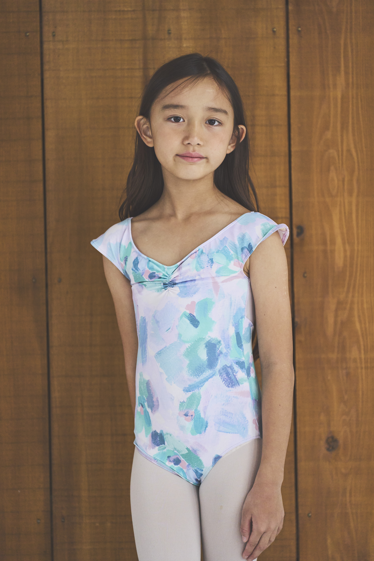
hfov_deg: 6.9
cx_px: 187
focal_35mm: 200
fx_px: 3116
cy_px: 280
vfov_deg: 10.3
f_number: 2.8
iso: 3200
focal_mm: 200
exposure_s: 1/160
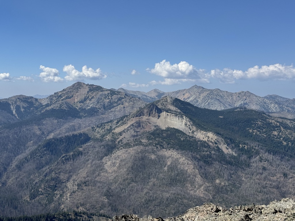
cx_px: 148
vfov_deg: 30.3
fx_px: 409
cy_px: 110
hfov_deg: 39.7
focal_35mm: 48
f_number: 1.78
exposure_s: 1/7092
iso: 80
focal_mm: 6.76
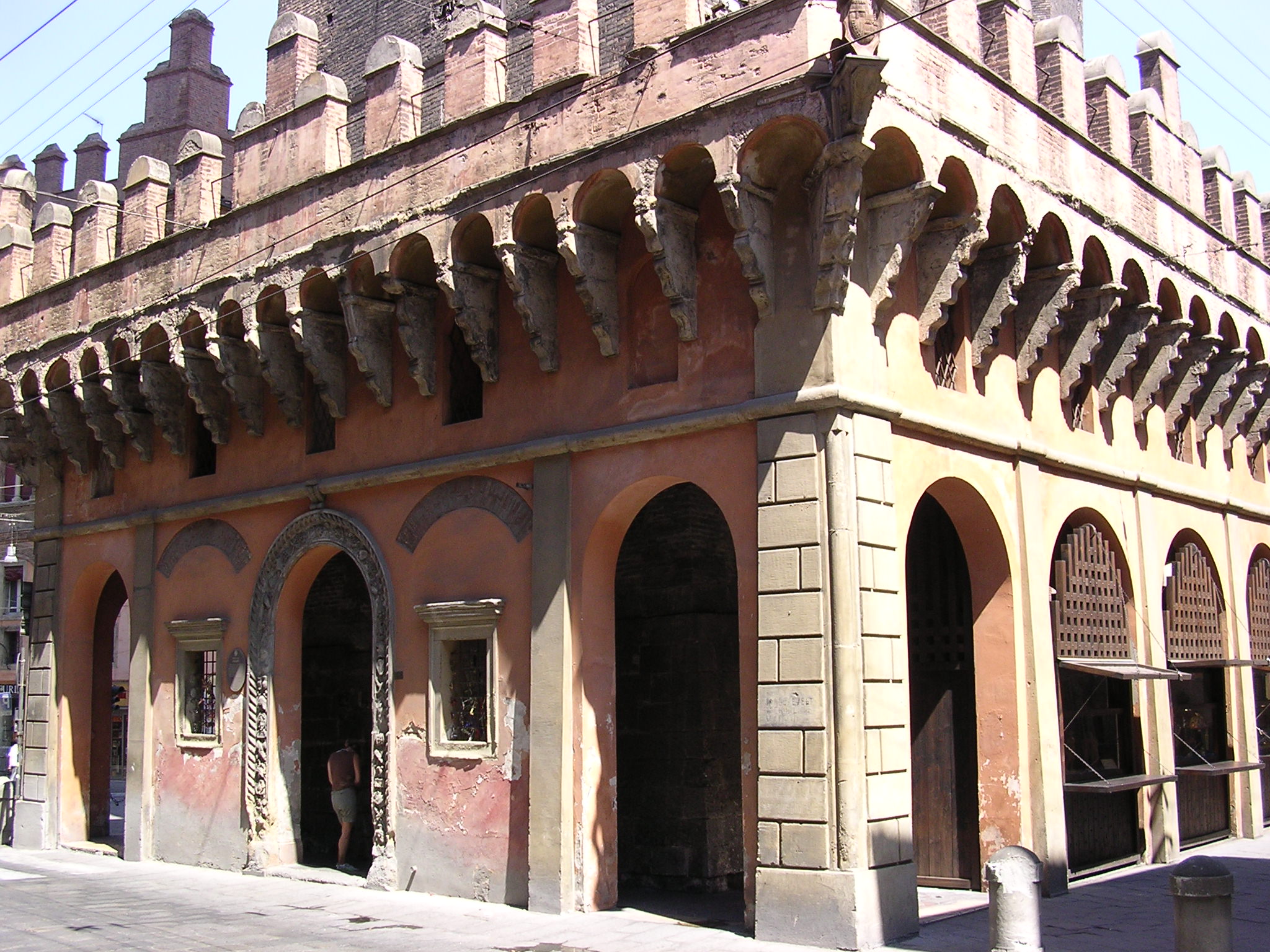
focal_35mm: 38
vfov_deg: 37.7
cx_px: 635
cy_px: 476
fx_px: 1394
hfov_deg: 49.0
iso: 100
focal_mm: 5.8
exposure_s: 1/277
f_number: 2.8
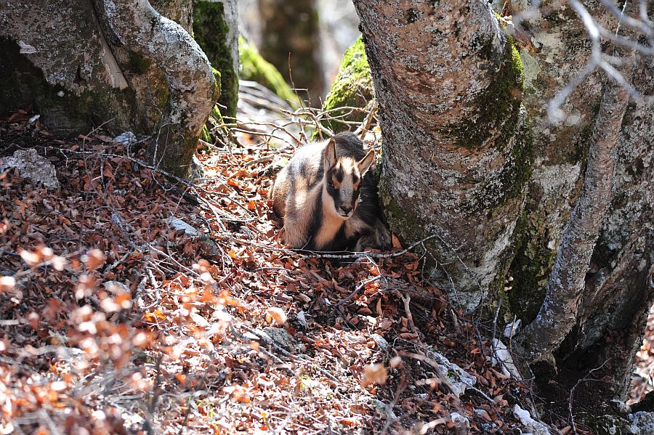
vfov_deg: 3.9
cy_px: 218
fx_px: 6355
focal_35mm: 350
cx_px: 327
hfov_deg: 5.9
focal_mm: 350
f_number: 8
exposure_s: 1/250
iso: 1250
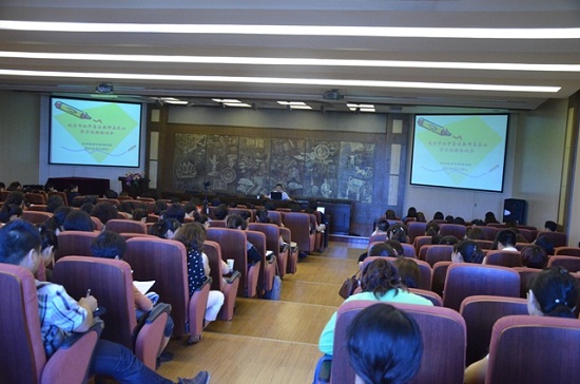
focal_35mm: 33
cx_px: 290
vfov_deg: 39.8
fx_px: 530
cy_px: 192
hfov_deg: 57.3
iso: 3200
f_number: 4
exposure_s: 1/125
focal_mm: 22
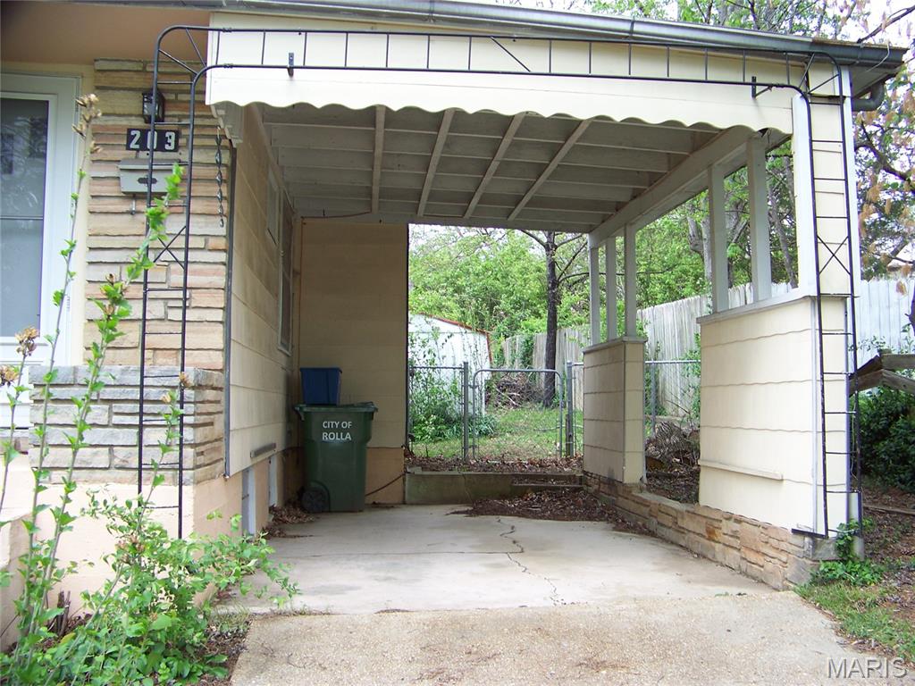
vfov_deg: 39.7
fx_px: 952
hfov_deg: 51.4
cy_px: 343
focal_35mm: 36
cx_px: 458
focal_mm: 5.85
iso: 64
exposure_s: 1/125
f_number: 2.8
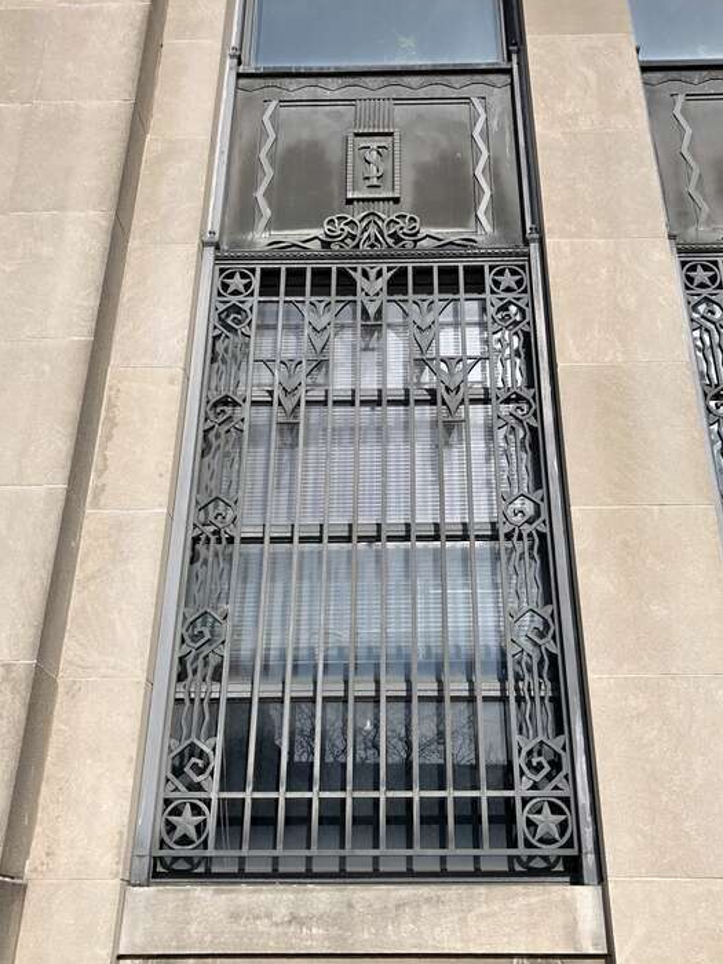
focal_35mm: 32
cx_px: 390
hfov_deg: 44.1
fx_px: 891
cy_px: 494
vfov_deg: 56.8
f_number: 1.8
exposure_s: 1/2404
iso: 20
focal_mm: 3.99
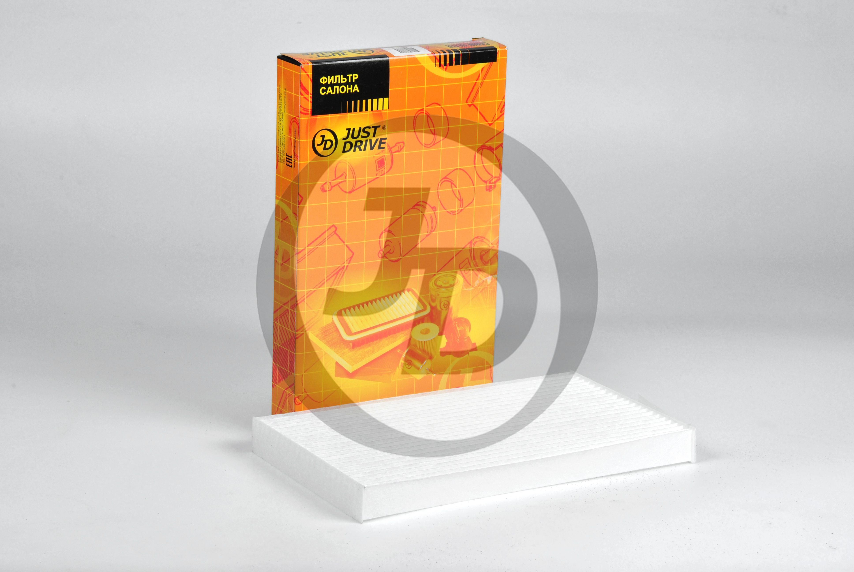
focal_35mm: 112
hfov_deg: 18.2
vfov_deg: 12.2
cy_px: 286
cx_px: 427
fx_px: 2672
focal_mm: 75
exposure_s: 1/200
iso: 200
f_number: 16
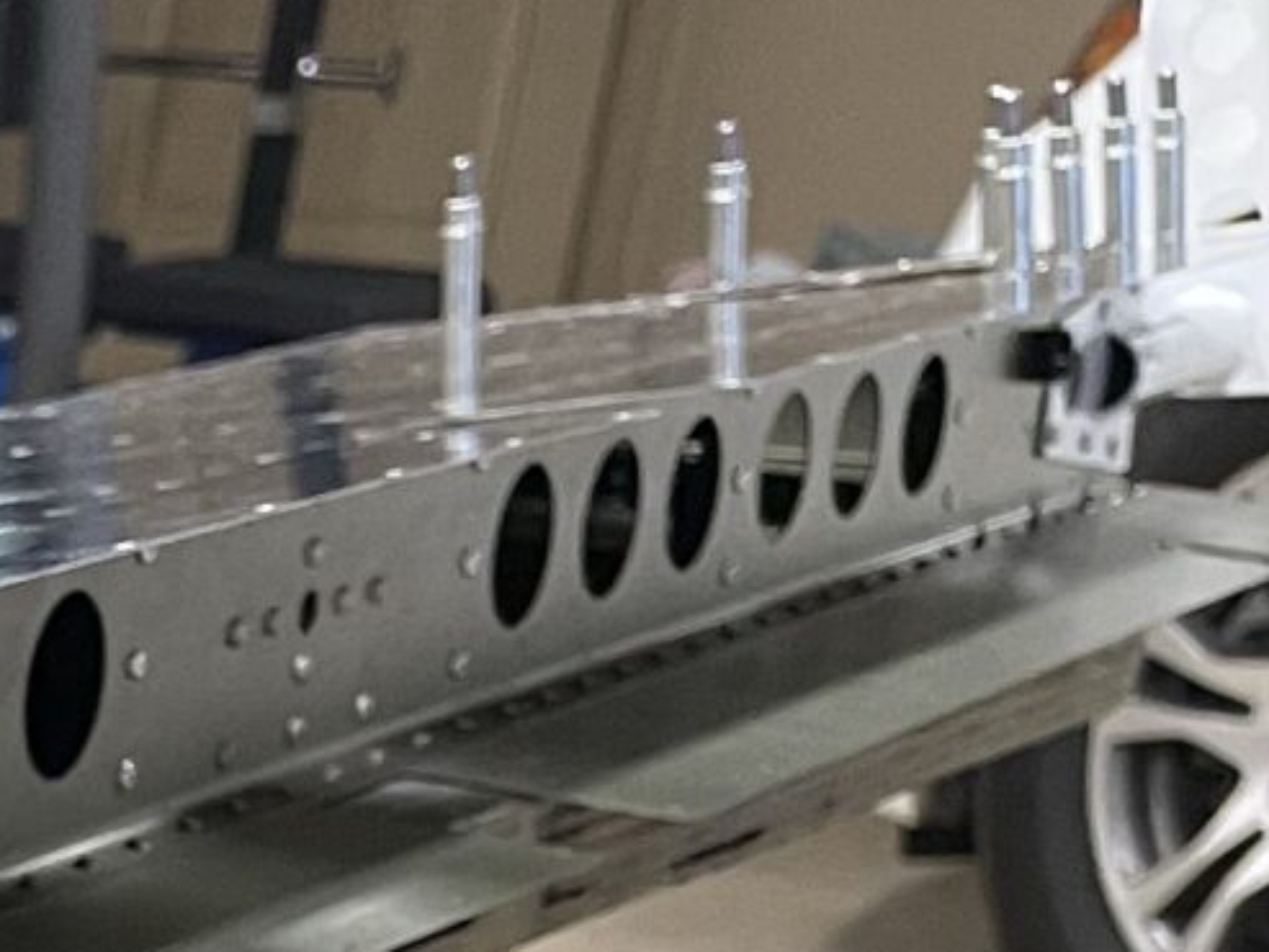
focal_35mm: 135
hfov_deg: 11.9
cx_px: -1776
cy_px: 2061
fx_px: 4950
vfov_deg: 10.0
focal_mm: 5.1
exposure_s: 1/60
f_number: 1.6
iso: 160
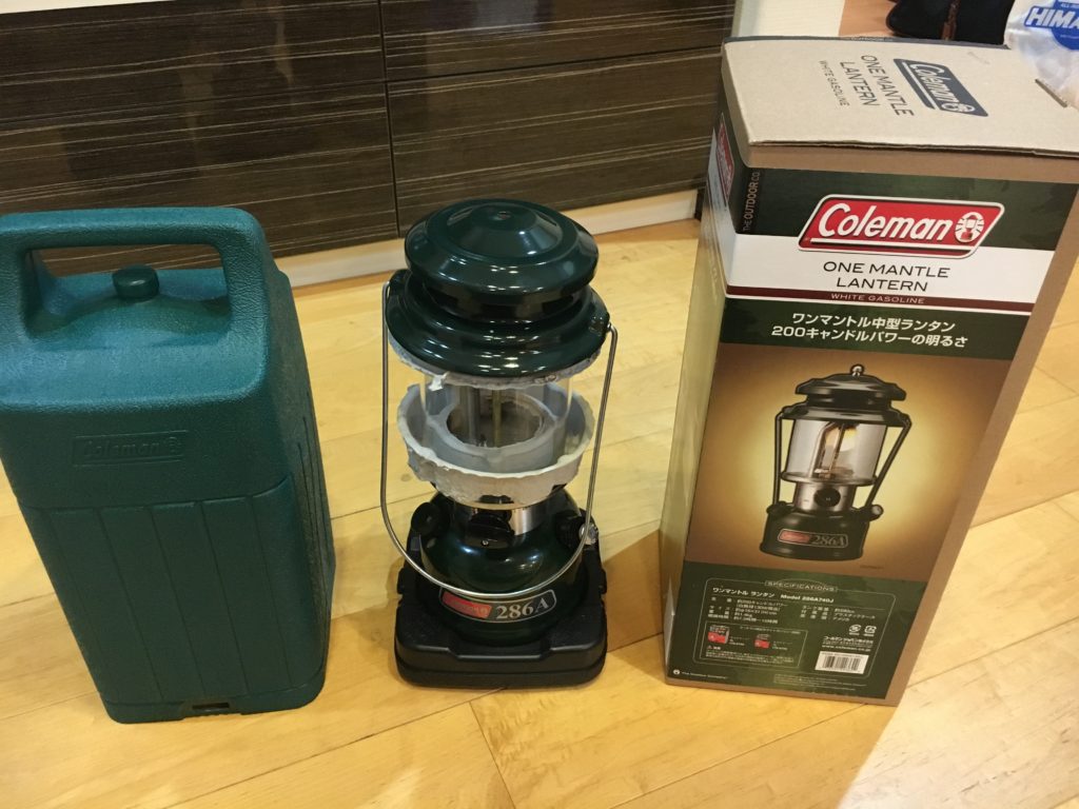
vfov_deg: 48.2
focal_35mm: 29
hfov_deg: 61.7
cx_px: 540
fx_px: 904
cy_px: 404
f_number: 2.2
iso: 250
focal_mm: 4.15
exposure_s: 1/15
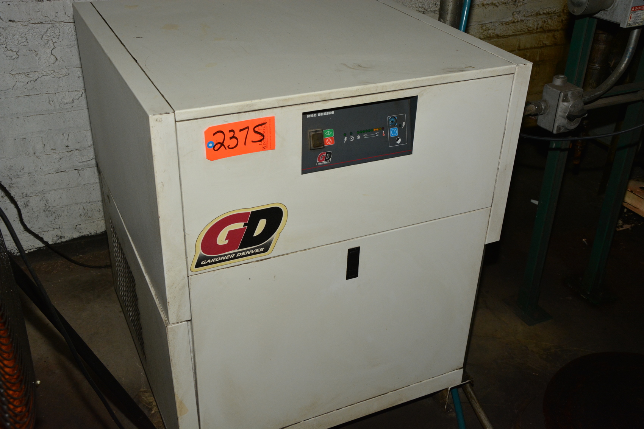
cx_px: 322
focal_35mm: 39
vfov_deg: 34.2
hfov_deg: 49.5
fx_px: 698
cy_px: 214
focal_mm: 26
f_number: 7.1
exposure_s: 1/60
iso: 800
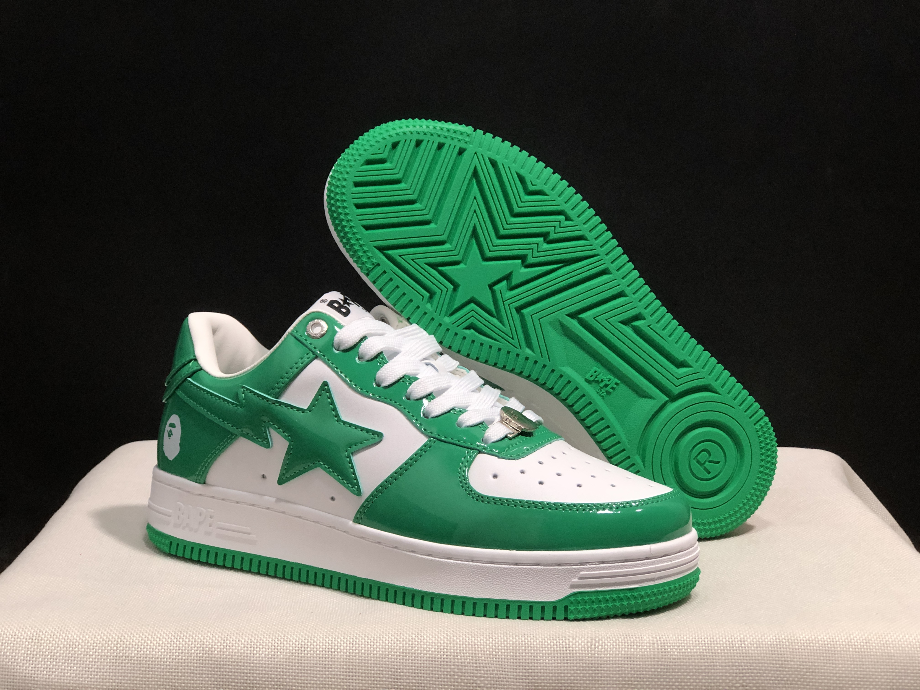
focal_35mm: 57
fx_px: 1515
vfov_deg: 25.7
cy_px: 345
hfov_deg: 33.8
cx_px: 460
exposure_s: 1/30
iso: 80
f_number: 2.8
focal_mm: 6.6
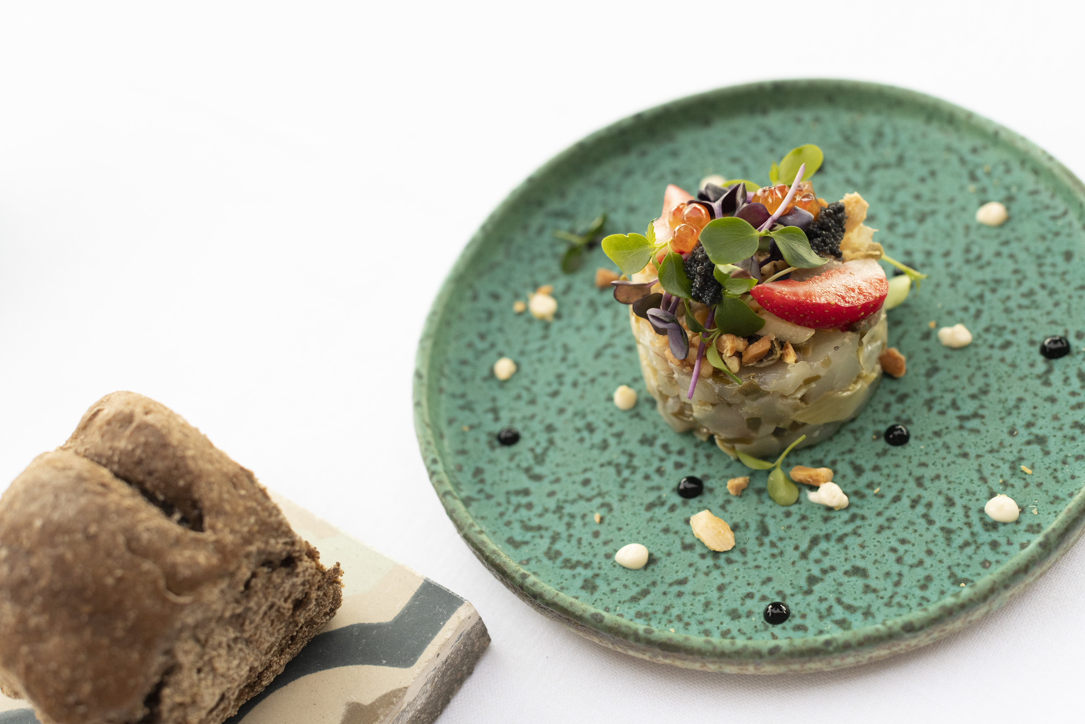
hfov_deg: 39.6
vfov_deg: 27.0
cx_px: 542
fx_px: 1507
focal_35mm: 50
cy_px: 362
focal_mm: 50
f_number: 4.5
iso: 800
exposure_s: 1/500
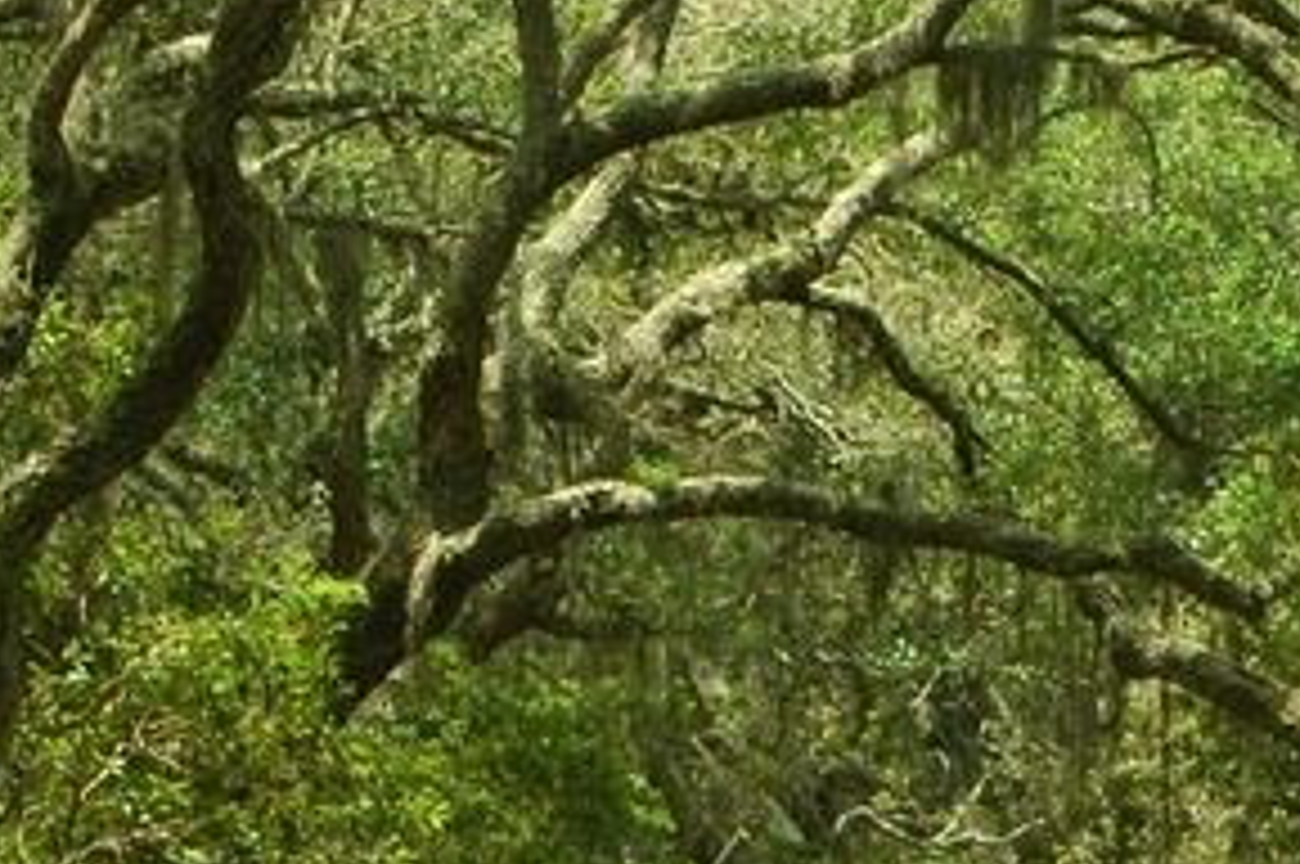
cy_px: 1224
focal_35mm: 363
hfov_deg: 5.7
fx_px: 13093
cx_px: 1145
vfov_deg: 3.8
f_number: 7.1
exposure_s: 1/200
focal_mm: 70
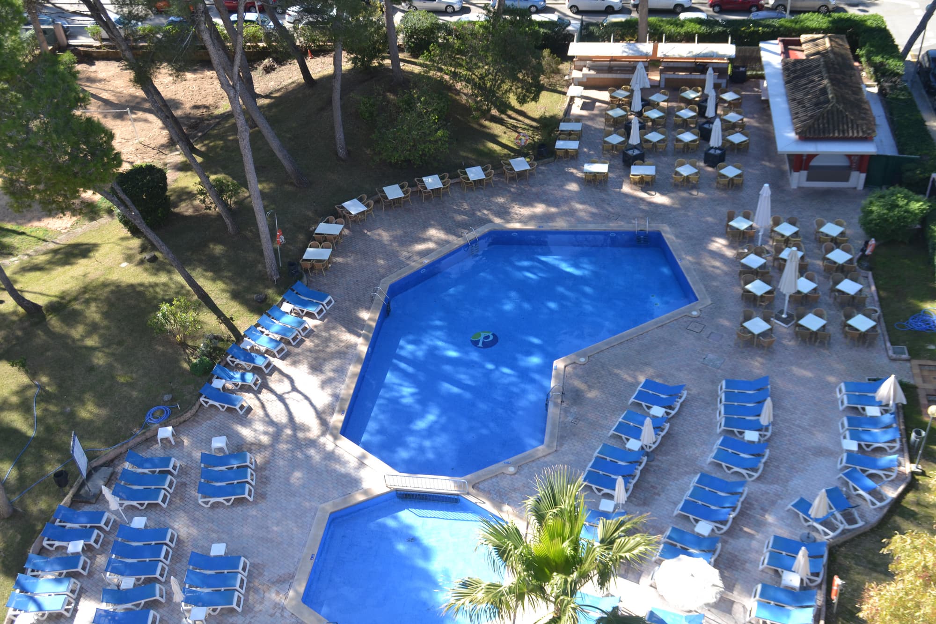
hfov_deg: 51.3
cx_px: 468
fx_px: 975
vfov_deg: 35.5
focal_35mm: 38
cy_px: 312
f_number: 5.6
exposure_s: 1/125
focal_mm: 25
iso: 100
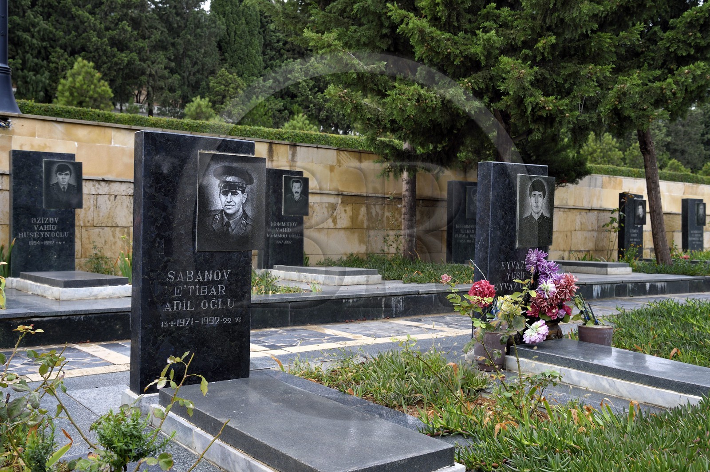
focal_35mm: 38
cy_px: 236
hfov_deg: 50.7
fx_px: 749
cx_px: 355
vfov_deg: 35.0
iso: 400
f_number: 7.1
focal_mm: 38
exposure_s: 1/125
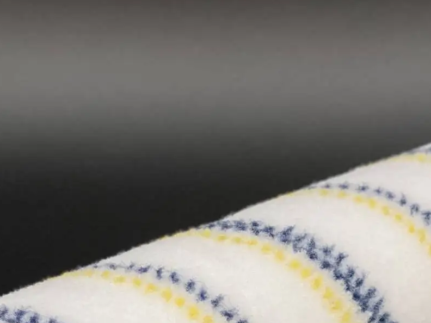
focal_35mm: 168
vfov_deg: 8.8
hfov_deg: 11.8
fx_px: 2092
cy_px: 369
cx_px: 185
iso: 200
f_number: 2
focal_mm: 6
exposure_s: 1/100
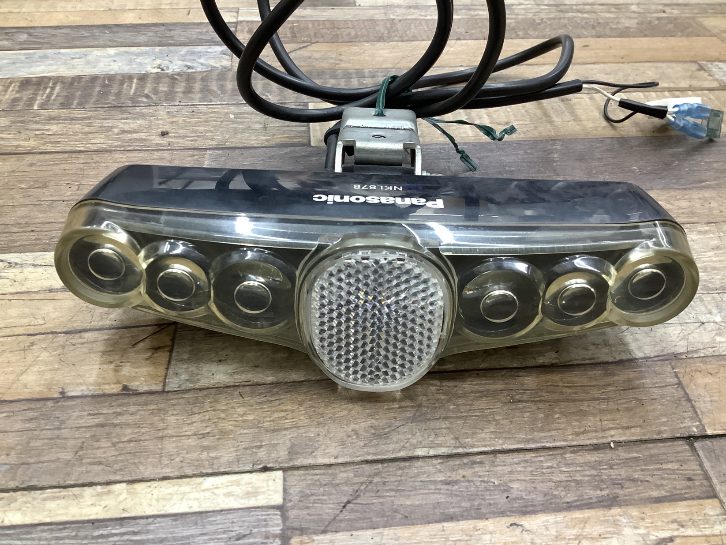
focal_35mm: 31
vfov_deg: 45.5
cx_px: 363
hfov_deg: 58.3
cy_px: 272
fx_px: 650
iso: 200
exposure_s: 1/60
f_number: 2.4
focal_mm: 3.3
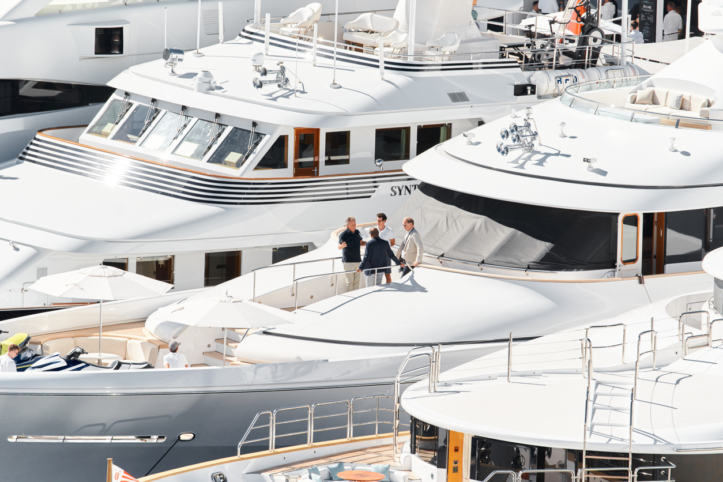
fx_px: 8033
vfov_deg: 3.4
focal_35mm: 400
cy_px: 241
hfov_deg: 5.2
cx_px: 362
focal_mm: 400
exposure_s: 1/800
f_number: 6.3
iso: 125
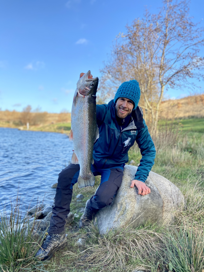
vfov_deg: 67.3
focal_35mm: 26
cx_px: 102
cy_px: 136
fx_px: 204
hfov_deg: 53.1
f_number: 1.8
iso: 32
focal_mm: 4.25
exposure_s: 1/884
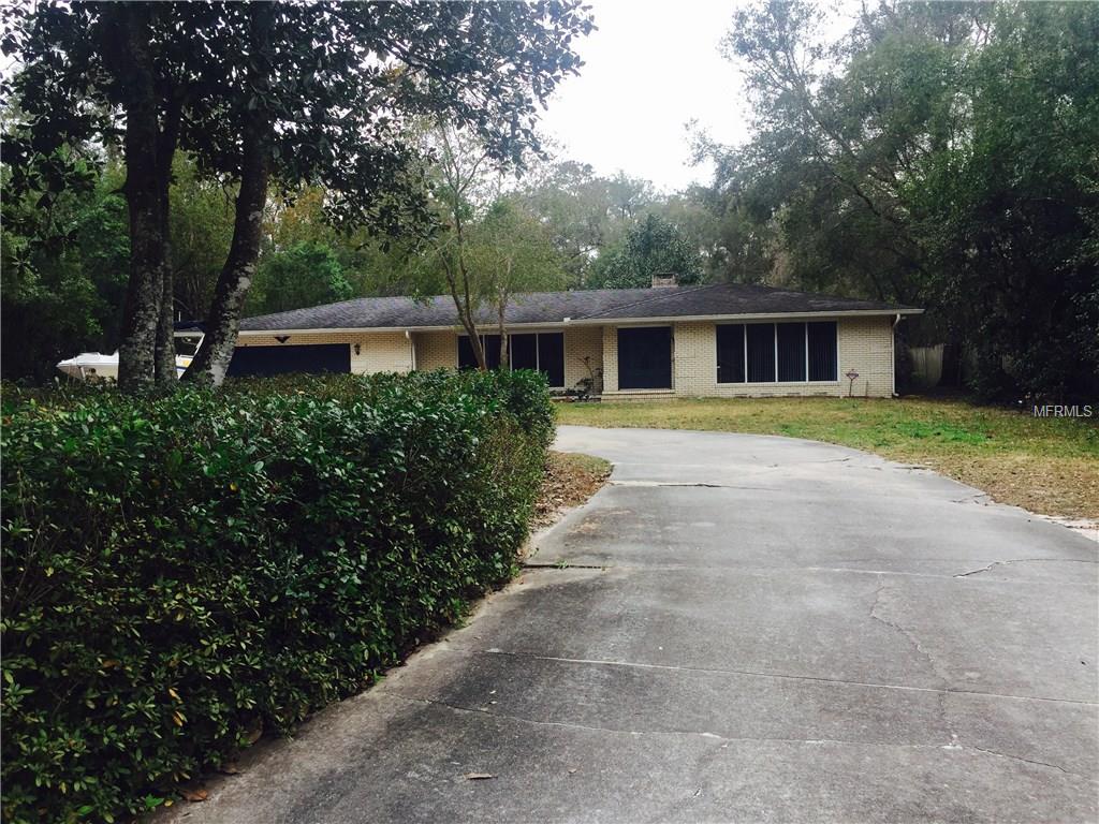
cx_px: 550
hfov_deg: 61.7
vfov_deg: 48.2
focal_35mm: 29
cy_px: 412
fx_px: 921
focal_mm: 4.15
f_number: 2.2
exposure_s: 1/501
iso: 32
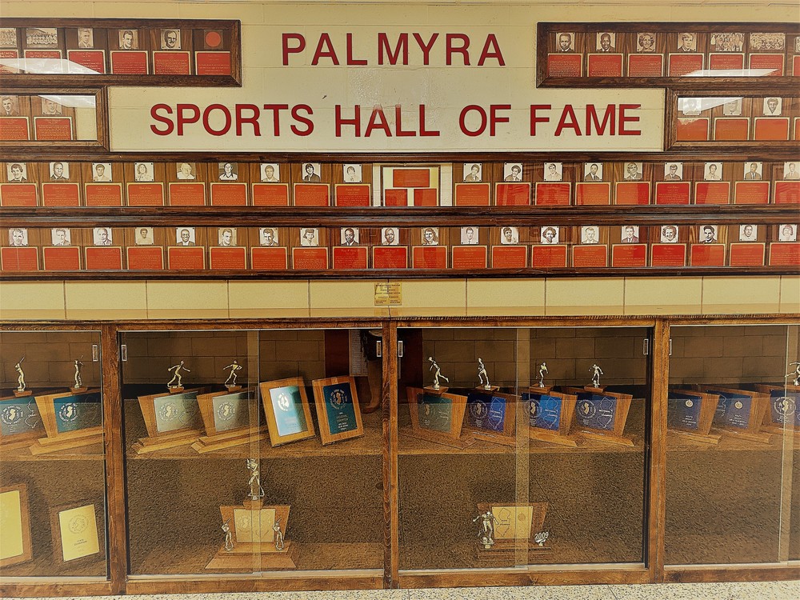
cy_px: 300
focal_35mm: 26
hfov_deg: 67.3
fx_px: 601
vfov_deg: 53.1
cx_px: 400
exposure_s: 1/60
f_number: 1.8
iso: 200
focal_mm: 4.25
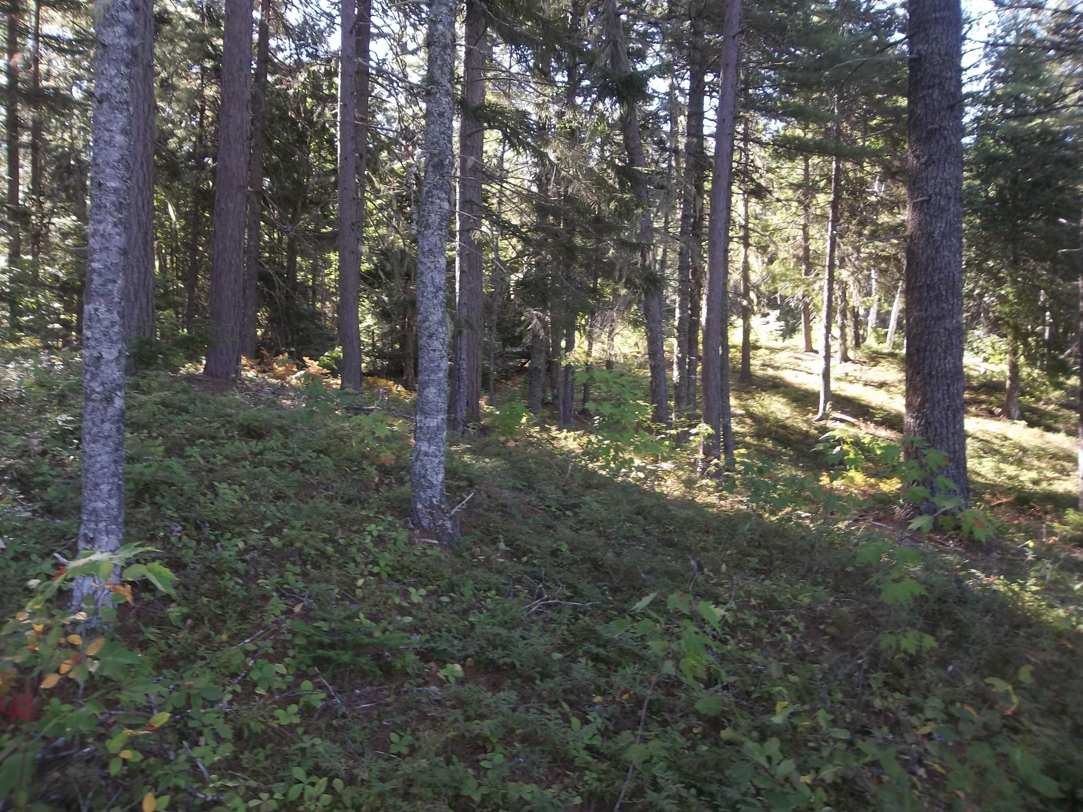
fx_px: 845
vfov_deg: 51.4
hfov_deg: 65.3
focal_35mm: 27
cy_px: 406
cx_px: 542
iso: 80
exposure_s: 1/50
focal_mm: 4.9
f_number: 3.5
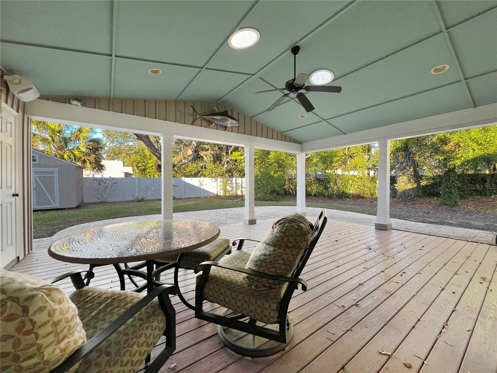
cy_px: 186
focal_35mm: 13
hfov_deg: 106.2
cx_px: 248
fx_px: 187
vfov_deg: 89.9
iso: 40
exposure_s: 1/99
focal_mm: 1.57
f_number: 1.8
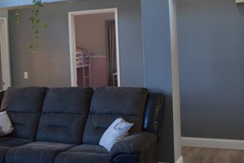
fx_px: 380
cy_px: 58
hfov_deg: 35.0
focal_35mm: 56
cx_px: 65
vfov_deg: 24.1
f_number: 4
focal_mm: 18
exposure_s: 1/60
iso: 560
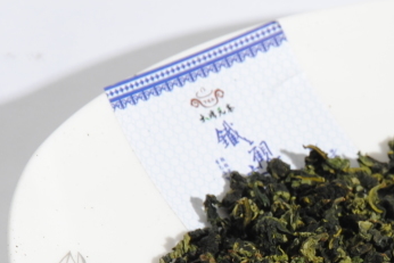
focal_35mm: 466
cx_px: 371
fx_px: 5107
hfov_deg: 4.4
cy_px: 235
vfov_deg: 2.9
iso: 100
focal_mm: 105
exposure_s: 1/125
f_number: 8
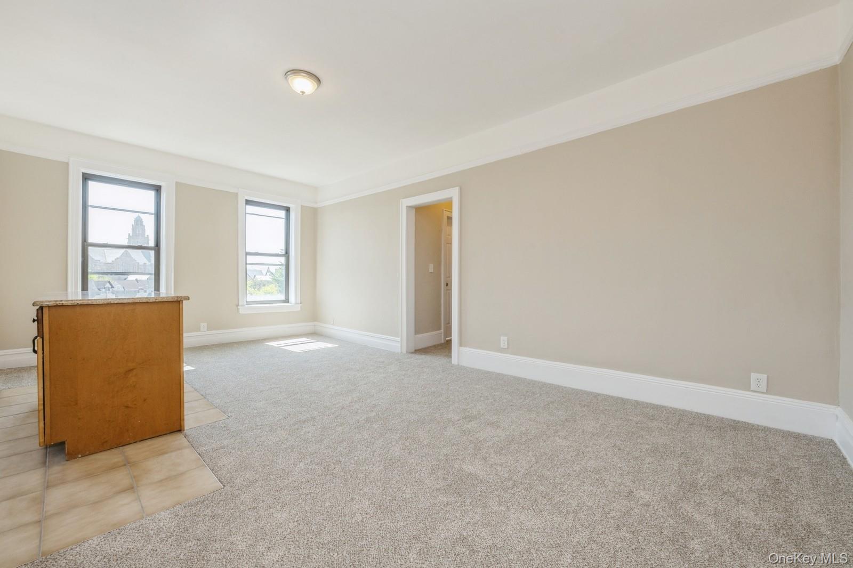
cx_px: 426
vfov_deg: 81.2
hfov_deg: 104.3
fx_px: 332
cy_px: 284
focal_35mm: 14
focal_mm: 14
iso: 400
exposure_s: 1/60
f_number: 11
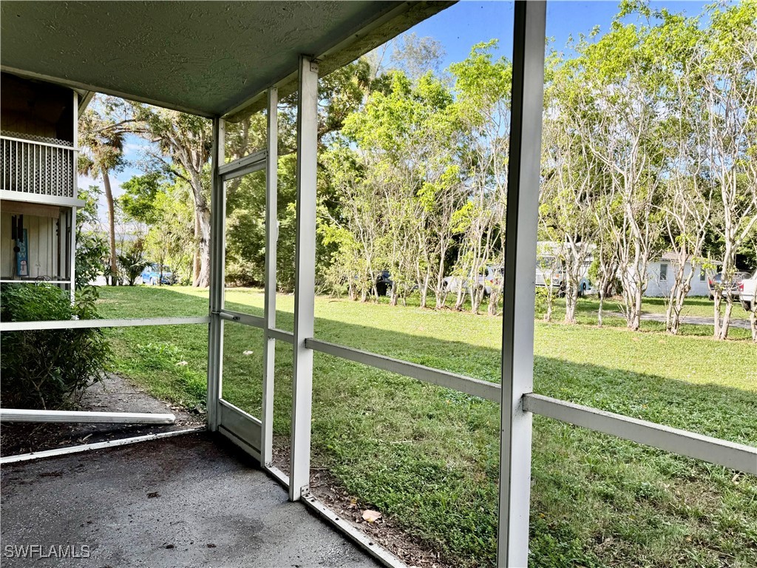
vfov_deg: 56.8
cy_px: 284
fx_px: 525
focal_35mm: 24
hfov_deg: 71.6
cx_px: 378
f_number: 1.78
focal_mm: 6.76
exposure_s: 1/730
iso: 80
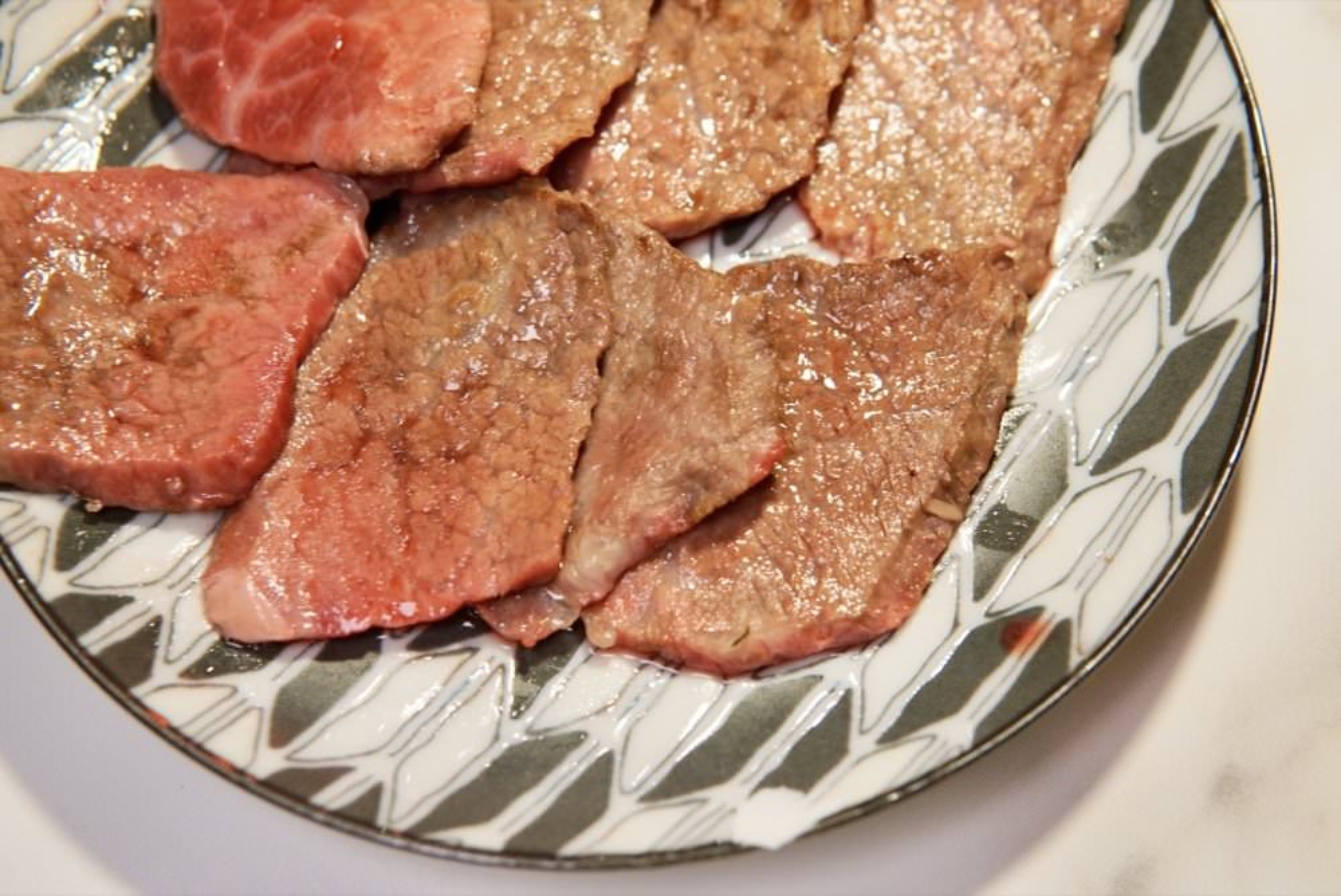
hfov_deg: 43.6
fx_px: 1677
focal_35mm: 45
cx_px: 670
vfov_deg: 29.9
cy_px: 448
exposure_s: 1/60
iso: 800
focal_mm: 30
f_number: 4
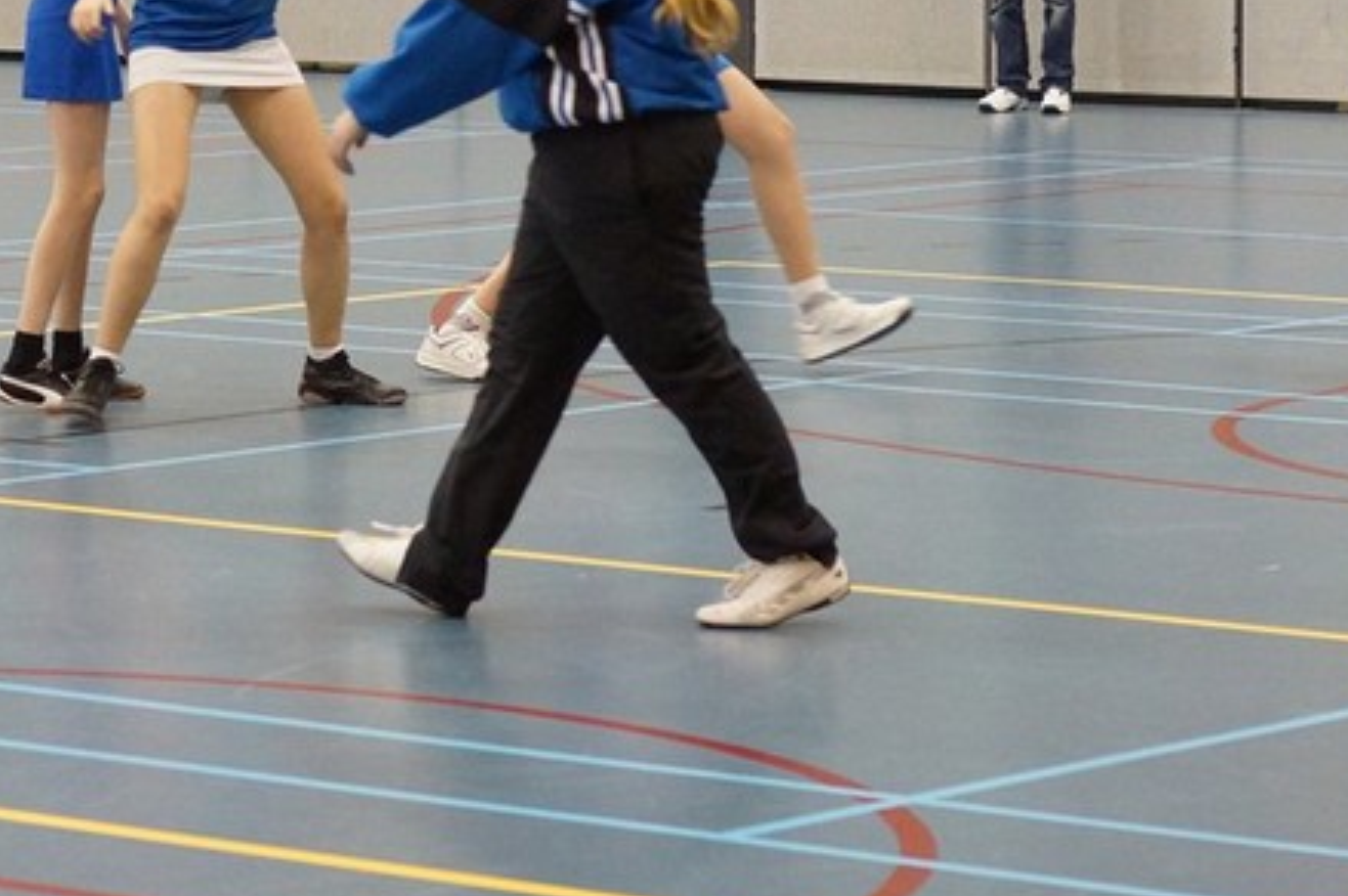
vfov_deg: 7.8
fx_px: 6548
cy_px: -95
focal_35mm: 175
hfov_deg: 11.6
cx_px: 12
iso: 1600
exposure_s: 1/250
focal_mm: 50
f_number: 2.8
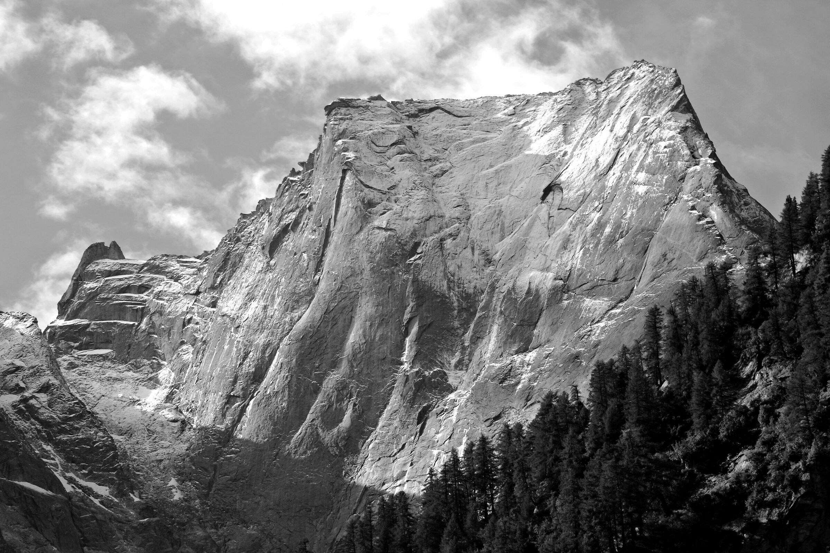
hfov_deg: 14.0
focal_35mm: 147
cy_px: 276
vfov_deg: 9.3
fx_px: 3389
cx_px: 415
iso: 400
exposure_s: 1/250
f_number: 14
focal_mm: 98
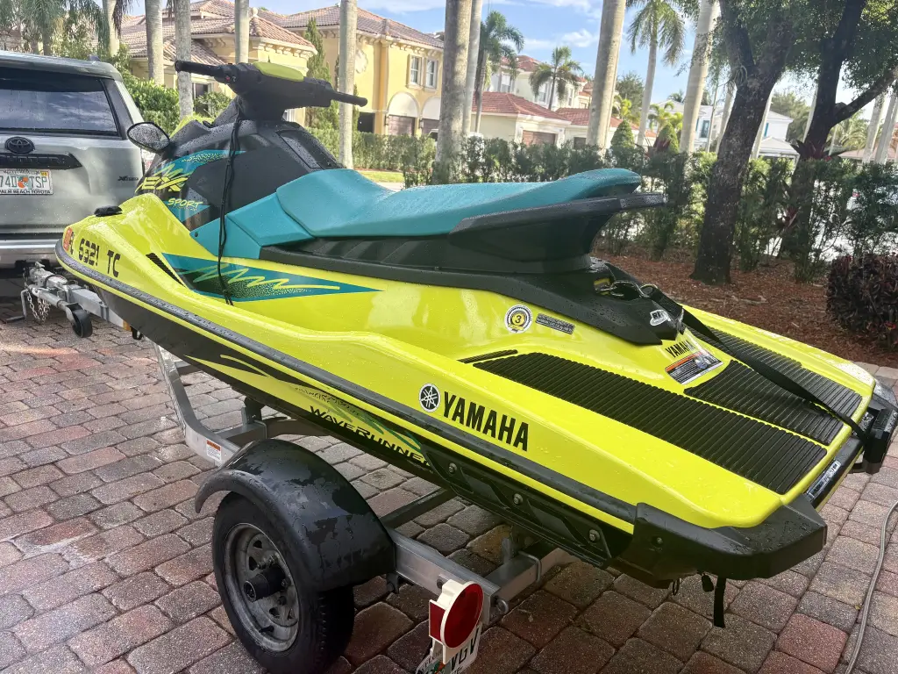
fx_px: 674
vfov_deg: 53.1
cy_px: 337
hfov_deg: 67.3
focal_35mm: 26
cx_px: 449
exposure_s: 1/840
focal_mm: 5.96
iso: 64
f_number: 1.6
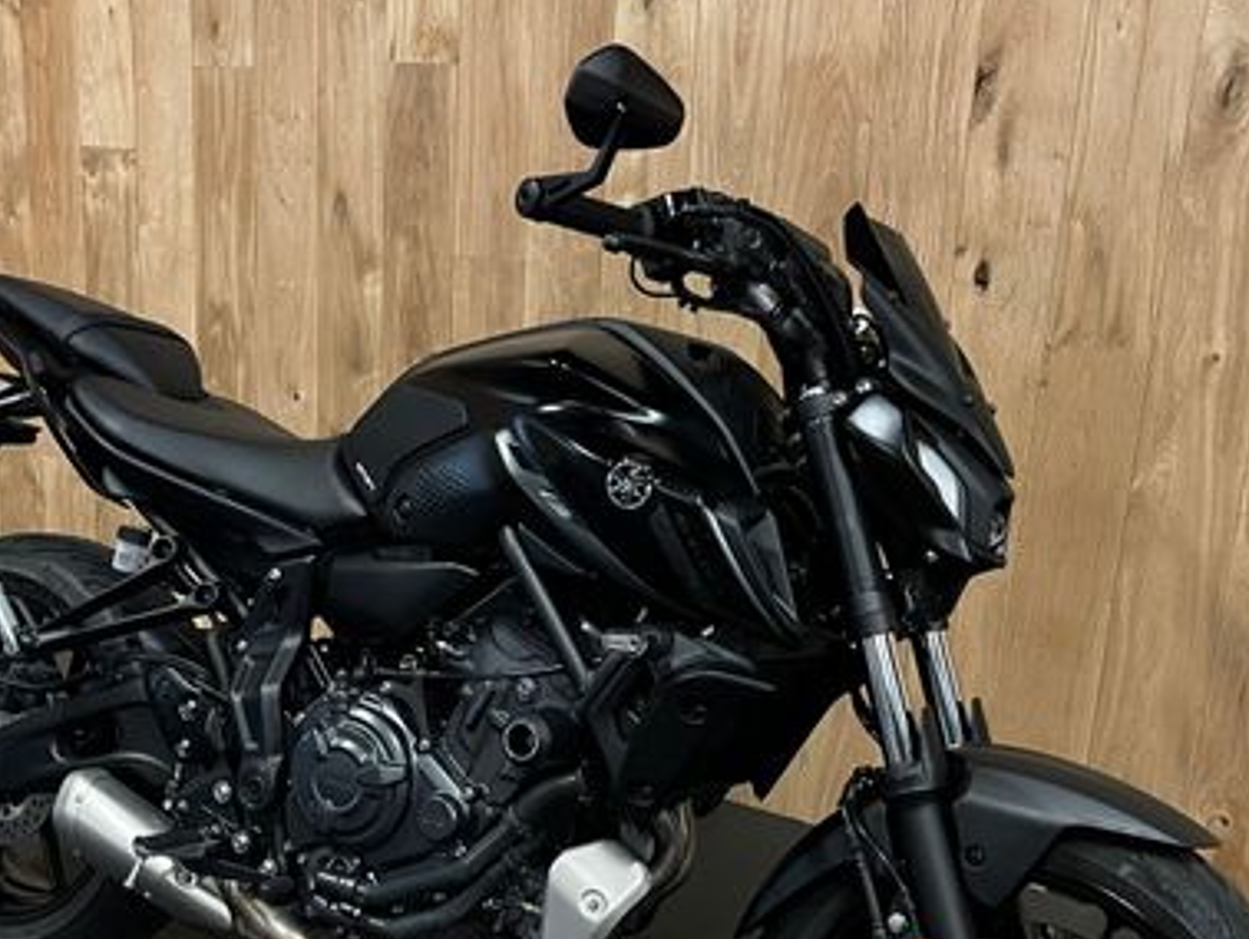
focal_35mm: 44
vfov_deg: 32.6
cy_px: 648
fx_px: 1589
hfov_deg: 42.9
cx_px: 628
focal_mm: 5.1
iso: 500
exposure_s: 1/25
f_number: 1.6
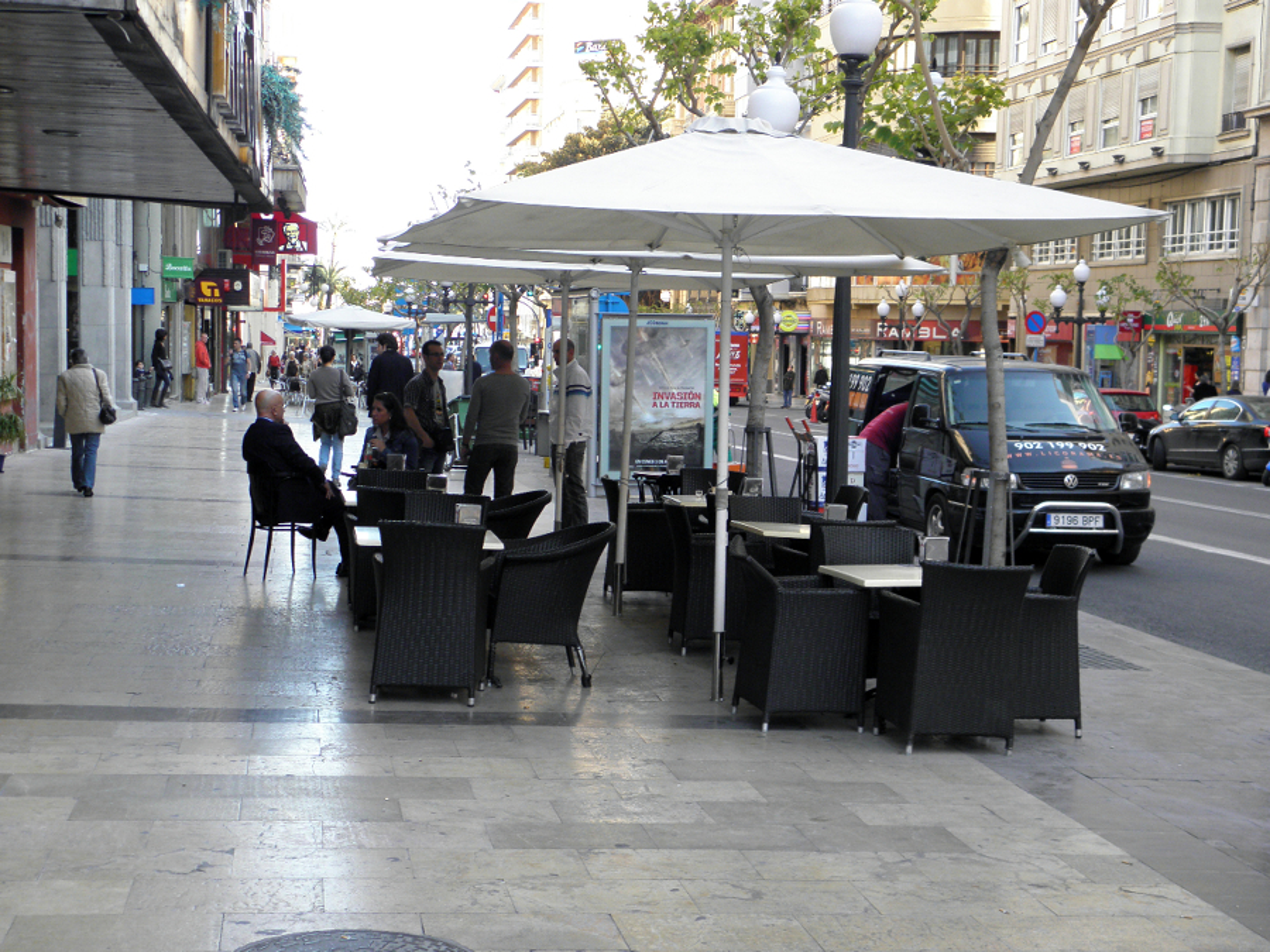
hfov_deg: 38.2
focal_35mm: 50
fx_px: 1834
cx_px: 635
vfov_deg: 29.1
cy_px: 476
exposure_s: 1/50
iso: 100
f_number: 4
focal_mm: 9.1
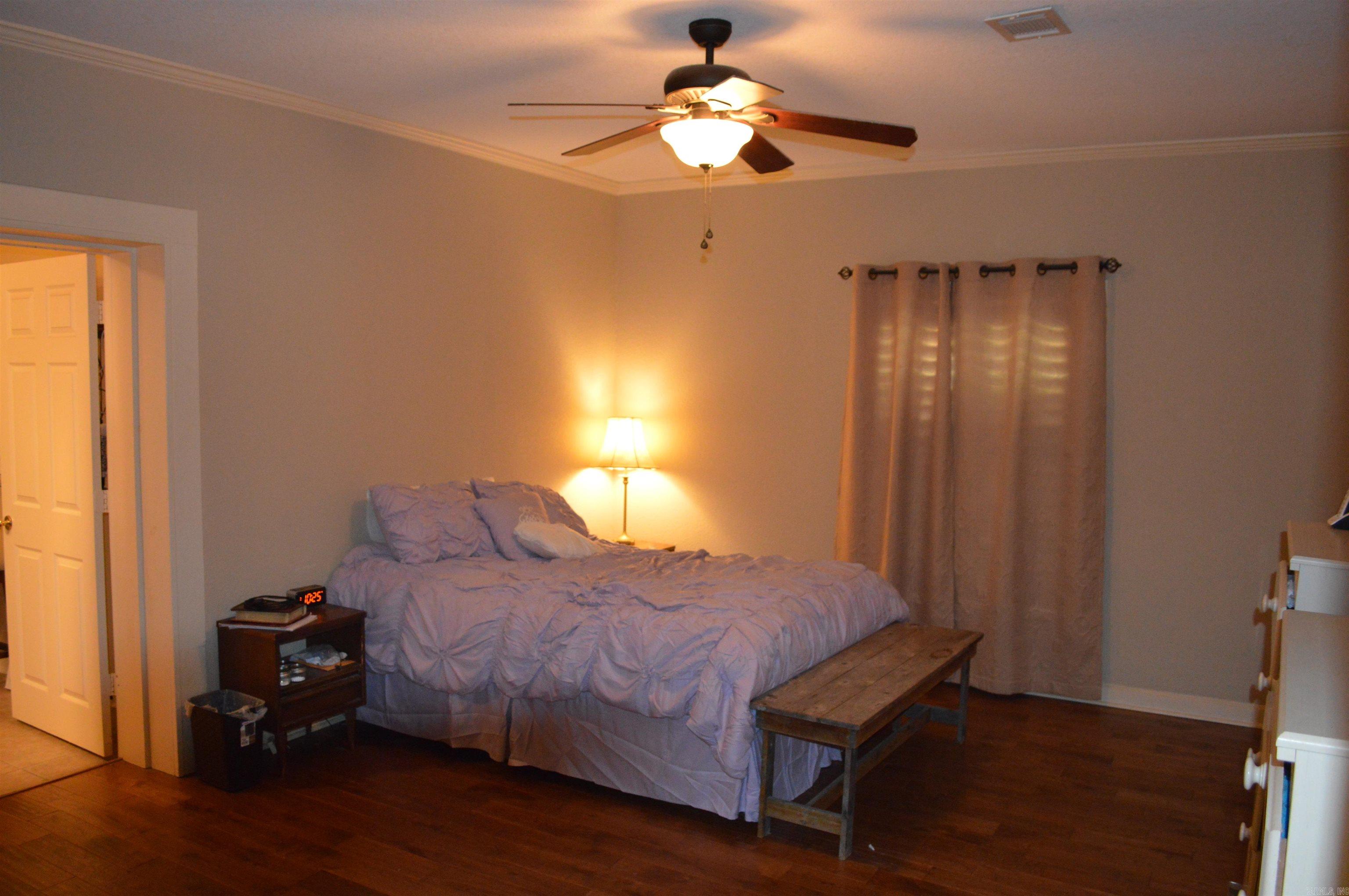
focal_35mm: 27
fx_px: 1011
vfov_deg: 47.8
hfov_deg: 67.4
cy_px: 448
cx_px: 674
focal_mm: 18
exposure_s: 1/60
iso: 2200
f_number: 3.5
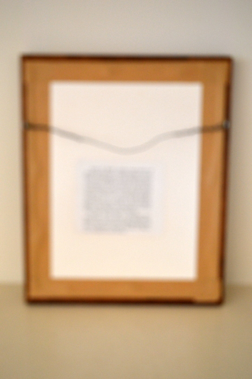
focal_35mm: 45
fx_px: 473
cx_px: 126
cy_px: 190
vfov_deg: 43.6
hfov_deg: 29.8
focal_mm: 30
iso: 640
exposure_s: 1/60
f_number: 4.5
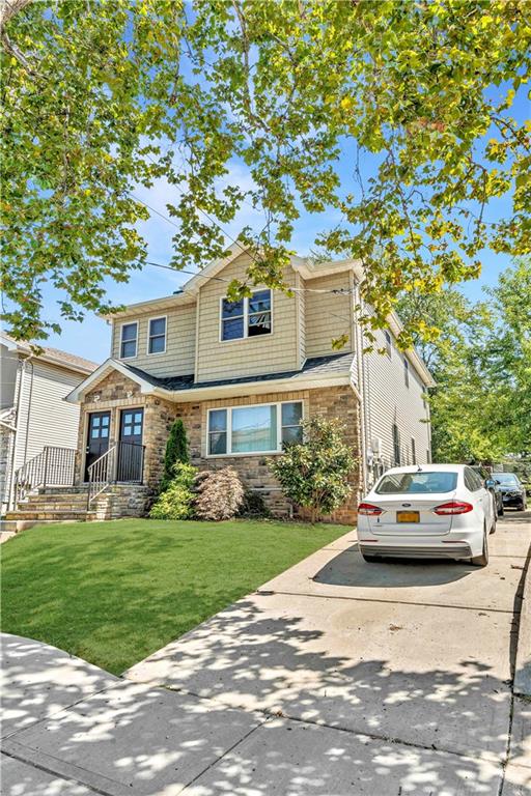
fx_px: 487
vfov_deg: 78.6
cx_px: 266
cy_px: 398
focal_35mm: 22
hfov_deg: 57.2
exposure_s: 1/160
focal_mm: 22
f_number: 10
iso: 250
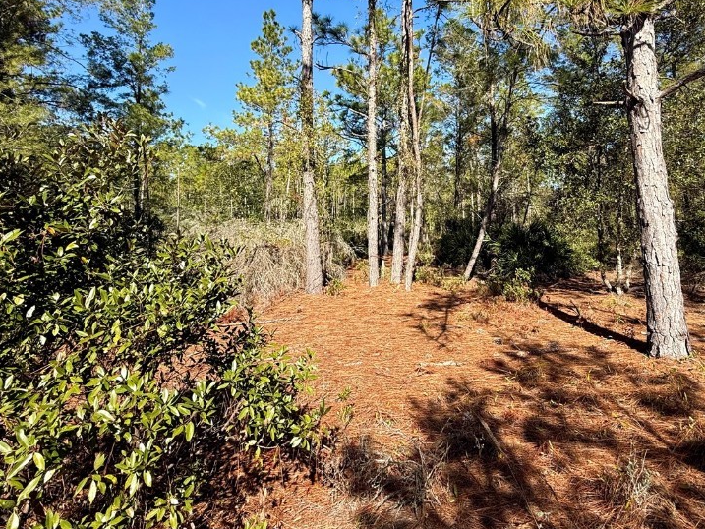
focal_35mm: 20
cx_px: 390
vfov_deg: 63.6
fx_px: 407
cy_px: 160
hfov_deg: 81.5
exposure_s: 1/985
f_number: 2.2
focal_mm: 2.22
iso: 50
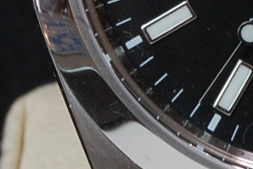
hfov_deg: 3.0
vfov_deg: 2.0
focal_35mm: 681
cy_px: -112
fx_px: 4788
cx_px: 310
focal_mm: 90
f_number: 22
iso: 800
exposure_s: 1/8
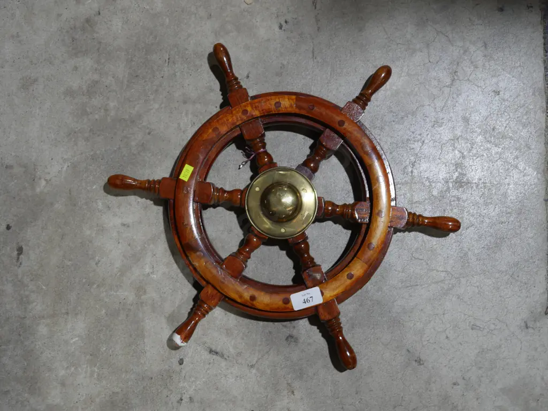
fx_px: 792
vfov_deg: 29.1
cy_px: 206
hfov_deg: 38.2
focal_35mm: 50
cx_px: 274
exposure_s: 1/60
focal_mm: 25
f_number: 5.3
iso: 320
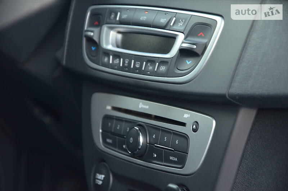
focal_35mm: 158
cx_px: 144
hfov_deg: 13.1
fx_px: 1257
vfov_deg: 8.7
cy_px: 96
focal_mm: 105
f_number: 5.6
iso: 1000
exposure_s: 1/30
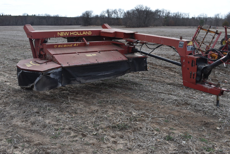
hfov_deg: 51.2
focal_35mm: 38
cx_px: 115
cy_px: 77
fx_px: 240
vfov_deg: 35.6
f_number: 8
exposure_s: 1/250
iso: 140
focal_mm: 25
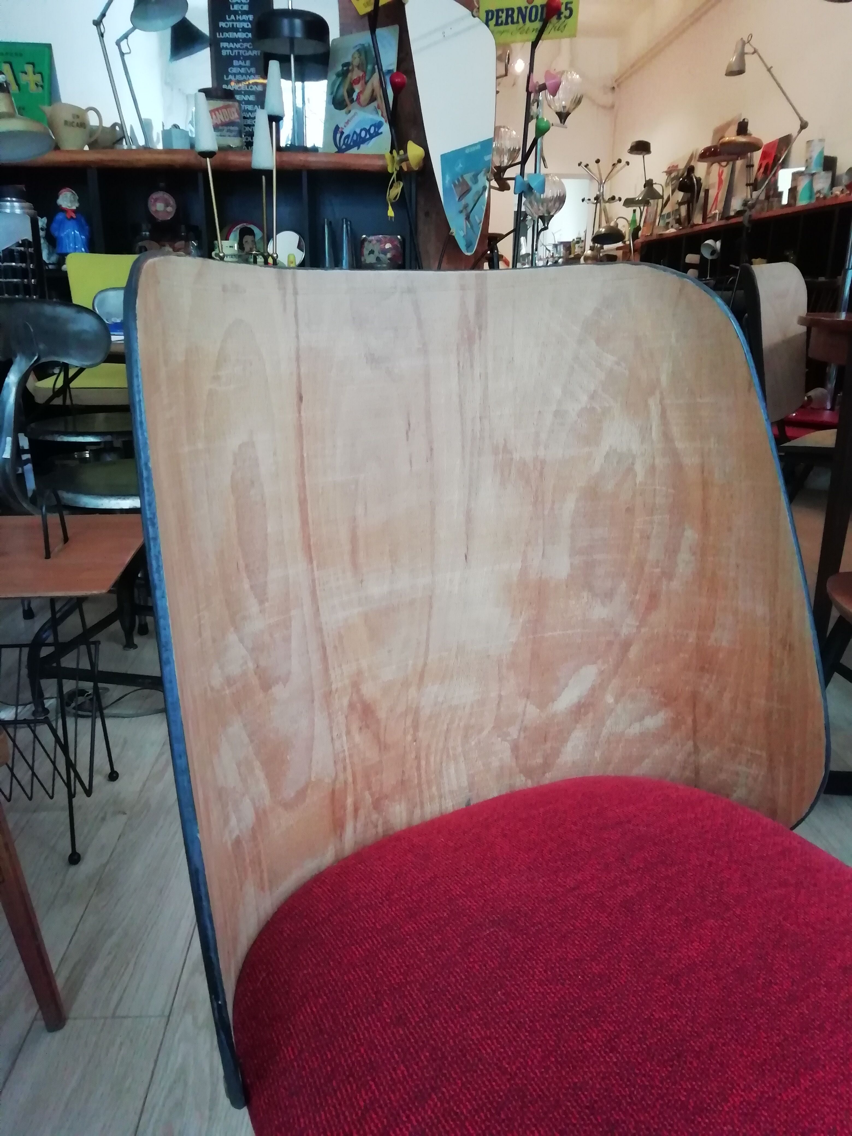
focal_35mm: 26
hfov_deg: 53.1
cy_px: 568
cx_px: 426
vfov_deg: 67.3
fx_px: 853
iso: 500
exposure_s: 1/25
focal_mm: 3.46
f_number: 2.2
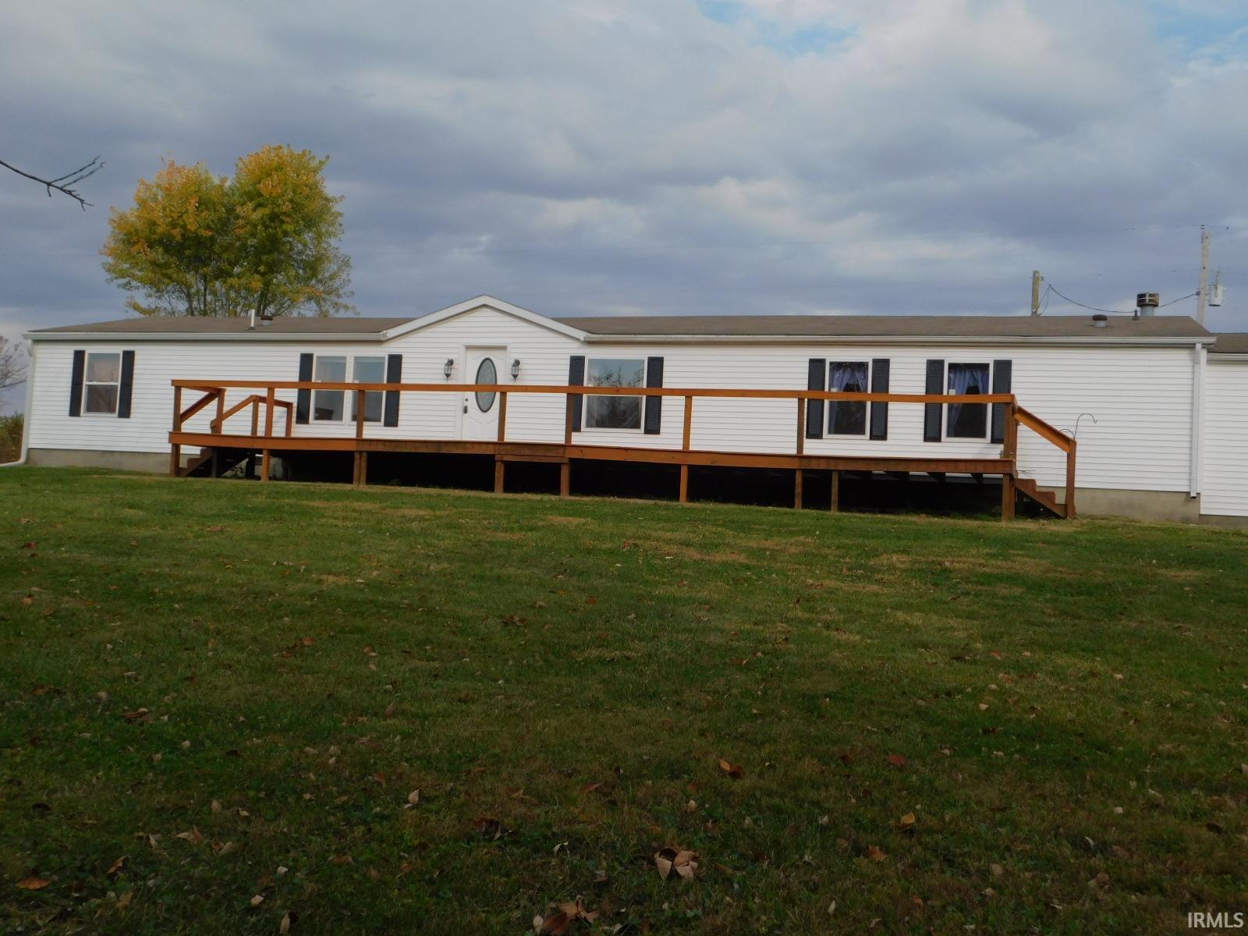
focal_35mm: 36
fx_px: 1298
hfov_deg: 51.4
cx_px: 624
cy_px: 468
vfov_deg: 39.7
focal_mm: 6.3
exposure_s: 1/1000
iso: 125
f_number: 3.5
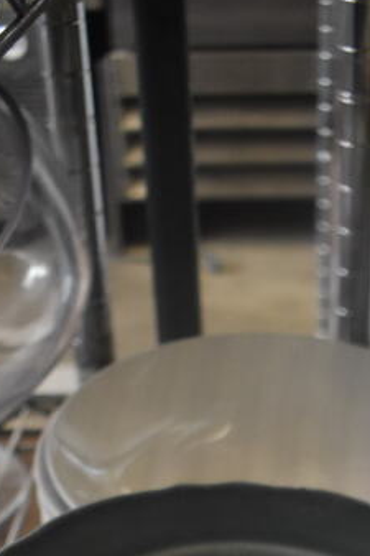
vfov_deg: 25.2
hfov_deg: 18.6
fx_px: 1126
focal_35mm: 73
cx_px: 268
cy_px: 649
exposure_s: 1/125
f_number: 3.5
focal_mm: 18
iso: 1600
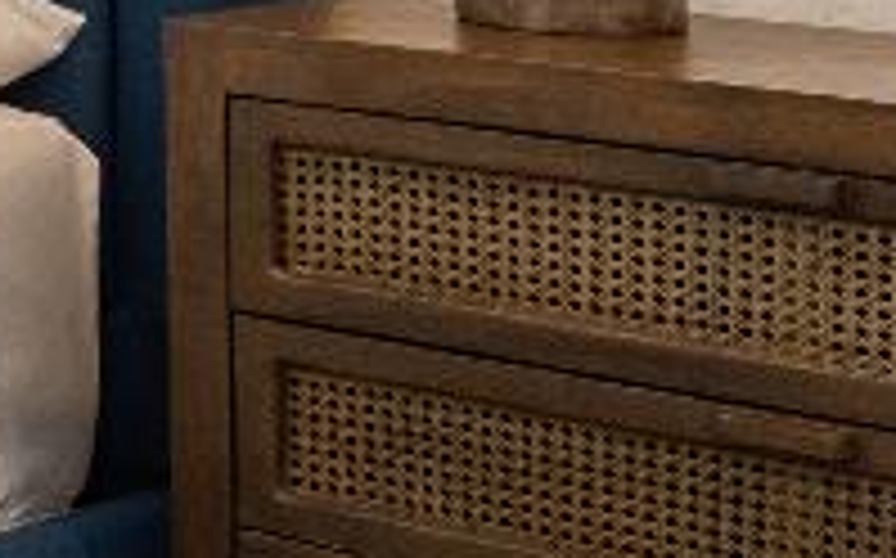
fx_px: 3095
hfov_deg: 10.9
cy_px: -428
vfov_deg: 9.8
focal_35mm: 127
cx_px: -1801
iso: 250
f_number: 9
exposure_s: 1/6
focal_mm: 11
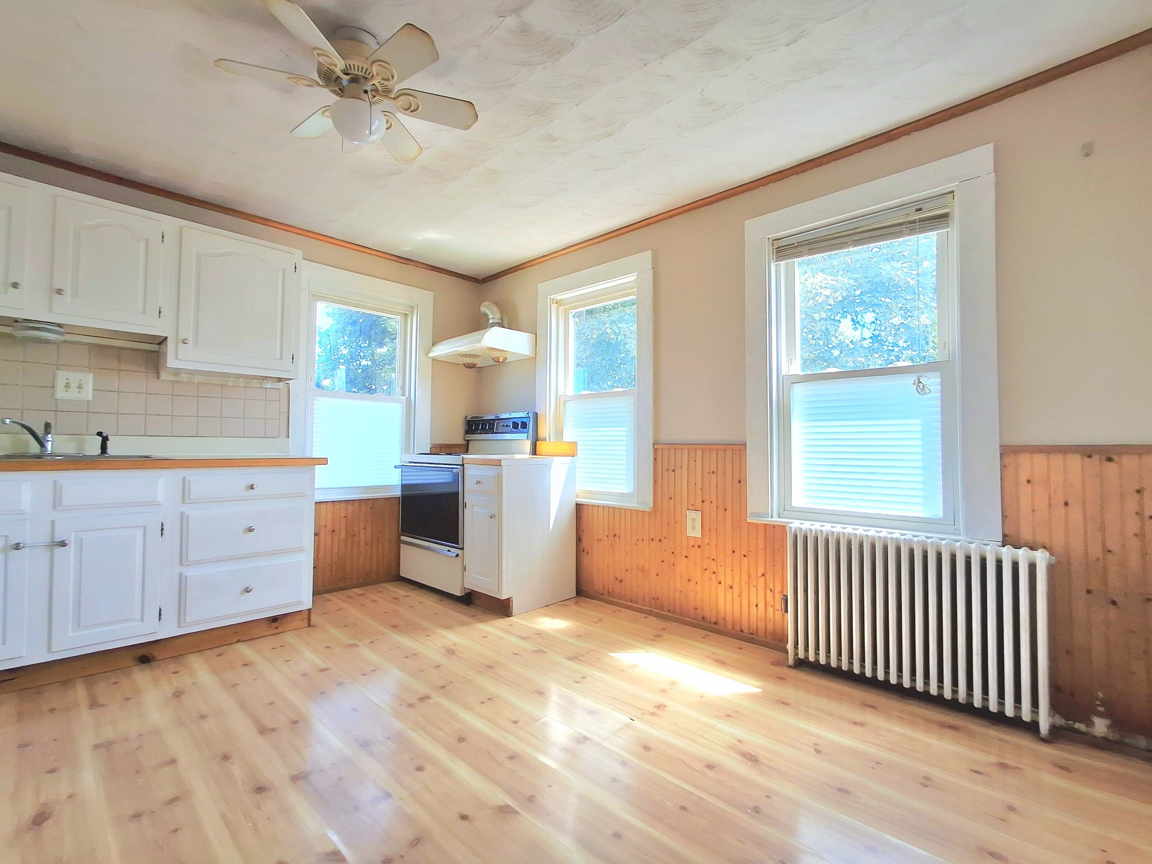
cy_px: 432
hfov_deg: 94.5
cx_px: 576
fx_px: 532
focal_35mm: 16
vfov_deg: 78.1
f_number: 2.2
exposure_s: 1/189
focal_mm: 1.64
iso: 40
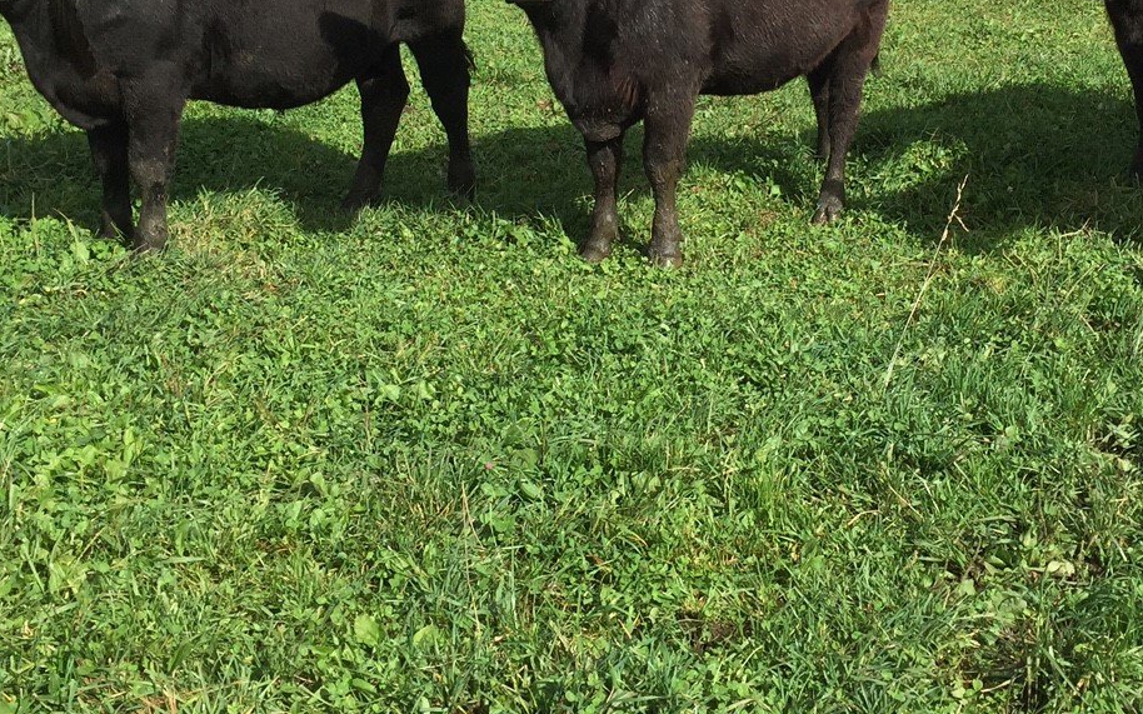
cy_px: 44
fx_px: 1588
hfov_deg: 39.1
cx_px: 757
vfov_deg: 24.5
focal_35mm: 51
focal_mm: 4.15
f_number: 2.2
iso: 32
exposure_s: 1/1799
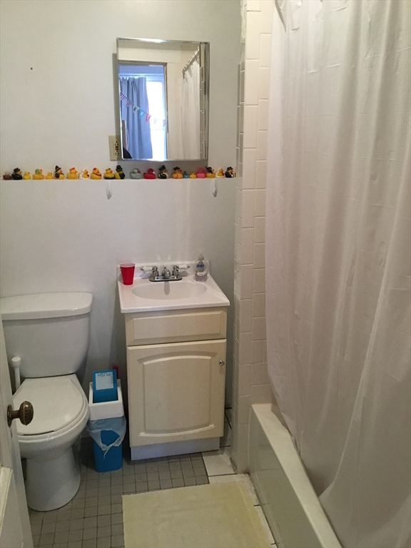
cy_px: 274
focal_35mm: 29
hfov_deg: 48.2
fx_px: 459
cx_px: 206
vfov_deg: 61.7
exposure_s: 1/30
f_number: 2.2
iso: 160
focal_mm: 4.15
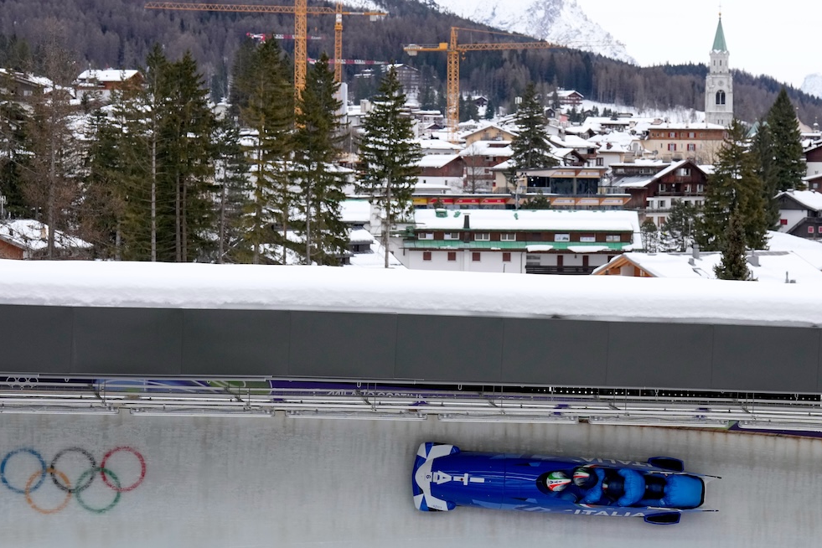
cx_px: 486
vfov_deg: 13.2
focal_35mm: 104
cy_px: 240
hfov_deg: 19.6
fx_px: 2374
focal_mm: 85
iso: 1600
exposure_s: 1/5000
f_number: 5.6
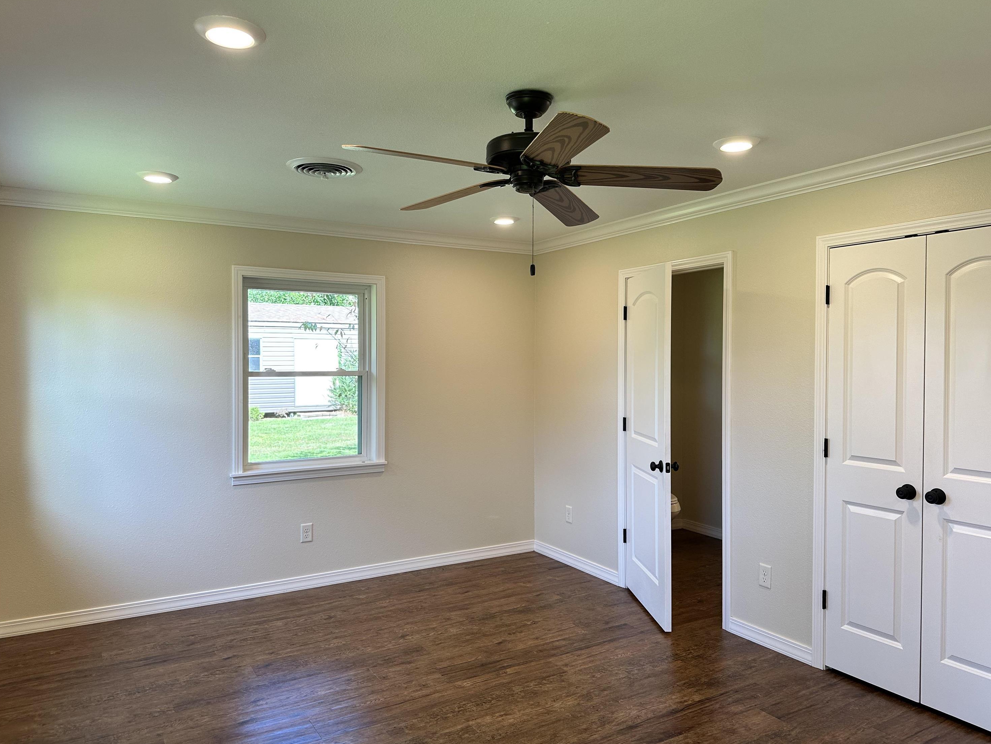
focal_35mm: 25
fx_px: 716
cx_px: 501
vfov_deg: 54.9
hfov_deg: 69.4
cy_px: 383
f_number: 1.78
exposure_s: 1/149
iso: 100
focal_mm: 6.86
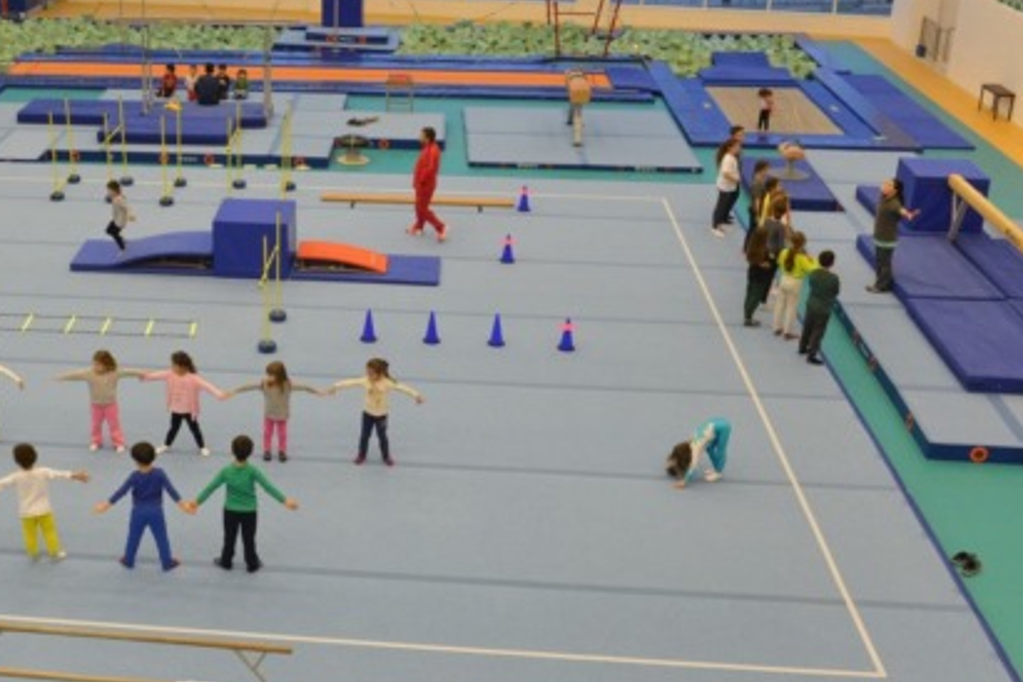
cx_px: 274
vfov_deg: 27.5
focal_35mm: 49
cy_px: 289
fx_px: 1392
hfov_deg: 39.4
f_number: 9
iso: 2500
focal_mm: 32
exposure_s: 1/80
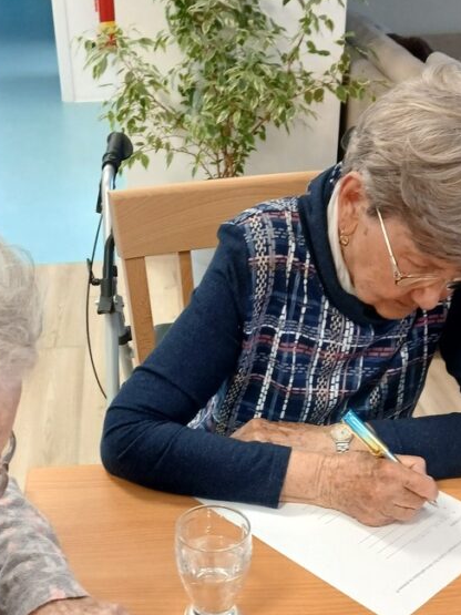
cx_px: 163
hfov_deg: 30.1
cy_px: 438
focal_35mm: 48
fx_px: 853
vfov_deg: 38.9
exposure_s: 1/50
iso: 200
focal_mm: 3.98
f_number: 1.8
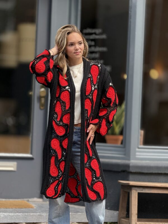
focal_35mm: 120
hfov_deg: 12.3
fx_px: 777
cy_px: 112
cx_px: 84
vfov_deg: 16.4
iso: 64
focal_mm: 15.66
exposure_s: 1/330
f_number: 2.8
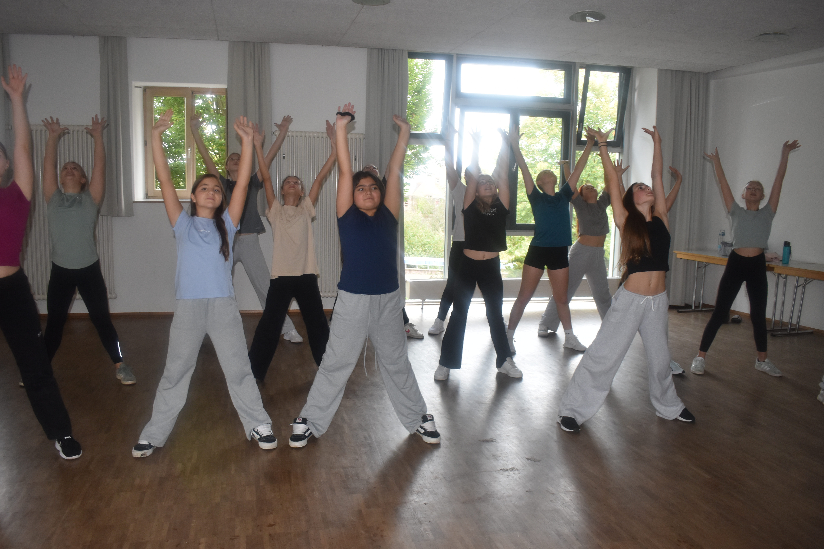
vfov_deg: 45.0
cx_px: 396
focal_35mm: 29
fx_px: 664
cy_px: 284
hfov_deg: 63.6
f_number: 4
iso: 800
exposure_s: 1/200
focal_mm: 18
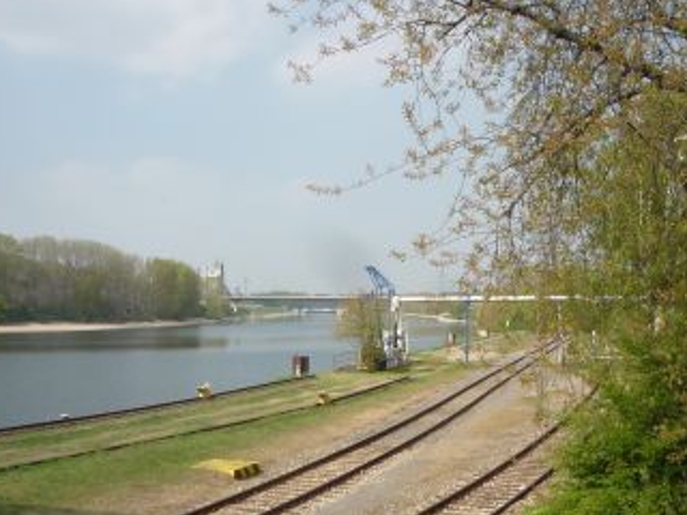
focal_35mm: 48
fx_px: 953
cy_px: 337
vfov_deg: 30.1
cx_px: 350
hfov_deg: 39.7
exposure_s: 1/500
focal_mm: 5.2
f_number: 5
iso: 100
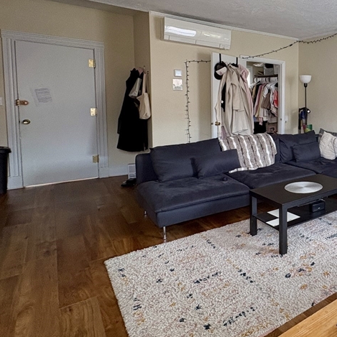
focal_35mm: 27
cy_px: 126
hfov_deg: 47.2
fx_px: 297
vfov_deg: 58.3
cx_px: 349
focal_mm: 2.22
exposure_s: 1/60
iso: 250
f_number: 2.2
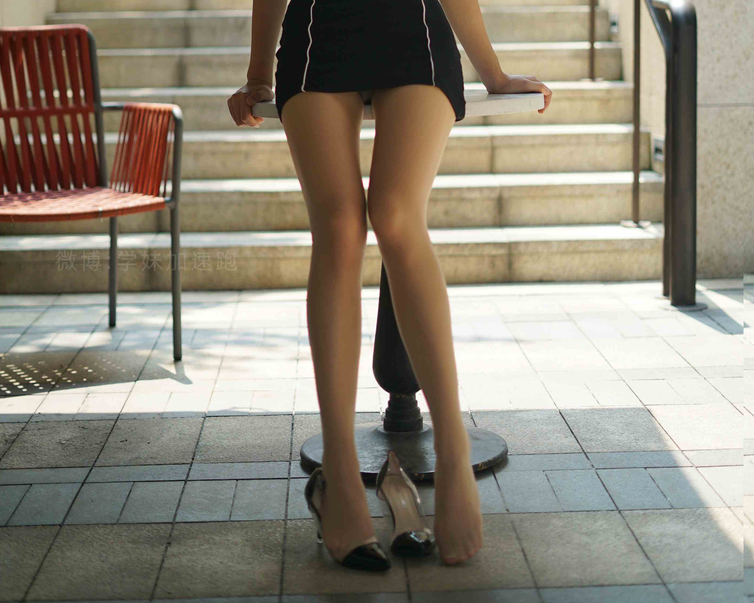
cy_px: 95
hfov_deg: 26.8
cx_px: 374
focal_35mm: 71
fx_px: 1584
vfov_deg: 21.2
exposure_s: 1/1600
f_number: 1.8
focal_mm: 50
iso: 200
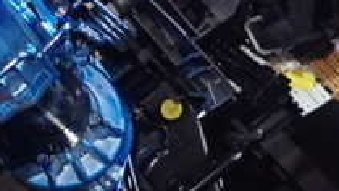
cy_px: 15
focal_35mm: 78
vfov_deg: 15.3
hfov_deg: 23.7
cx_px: -111
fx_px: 701
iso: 800
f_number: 2
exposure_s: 1/25
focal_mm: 4.5
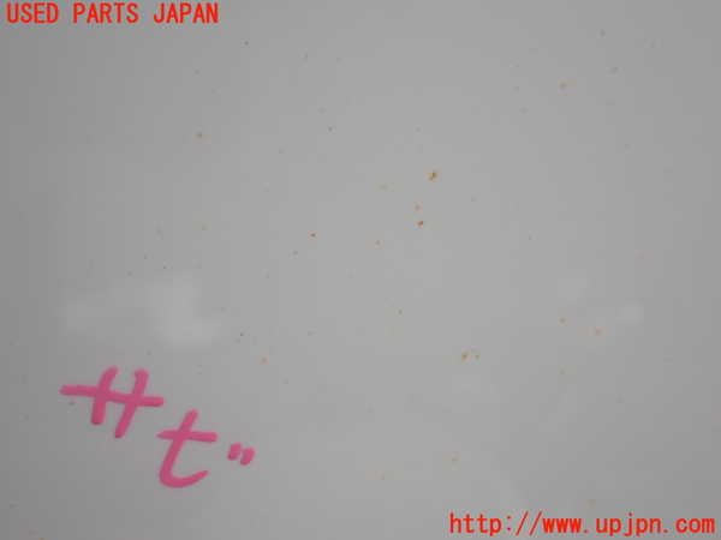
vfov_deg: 23.7
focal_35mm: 62
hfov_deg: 31.2
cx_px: 360
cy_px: 270
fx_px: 1291
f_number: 3.6
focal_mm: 11.09
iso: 100
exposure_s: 1/200
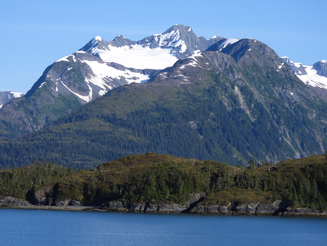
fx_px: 1275
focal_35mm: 135
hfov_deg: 14.6
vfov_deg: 11.0
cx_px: 164
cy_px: 123
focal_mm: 24.1
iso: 100
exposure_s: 1/800
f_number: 4
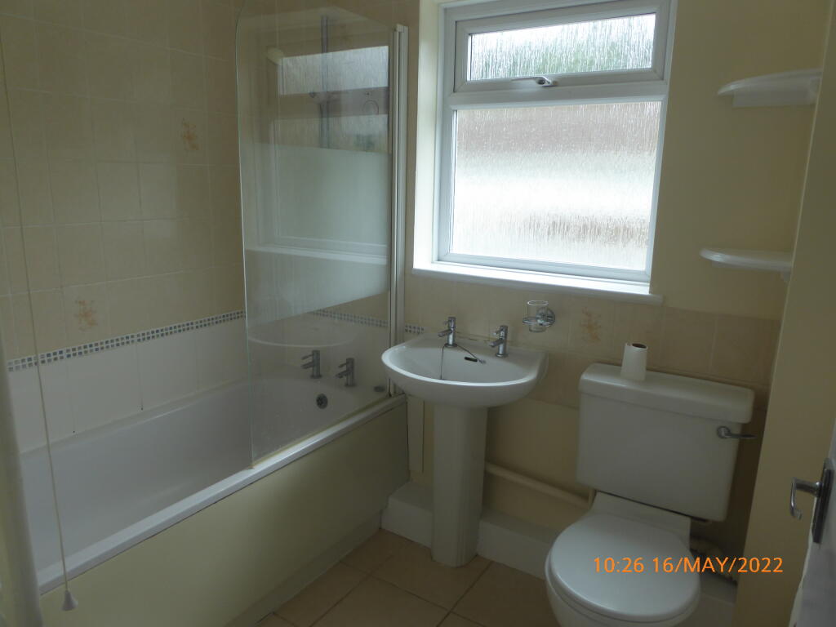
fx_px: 604
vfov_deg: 54.9
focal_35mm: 25
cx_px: 418
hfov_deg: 69.4
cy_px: 314
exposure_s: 1/80
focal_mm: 4.3
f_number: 3.3
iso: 100
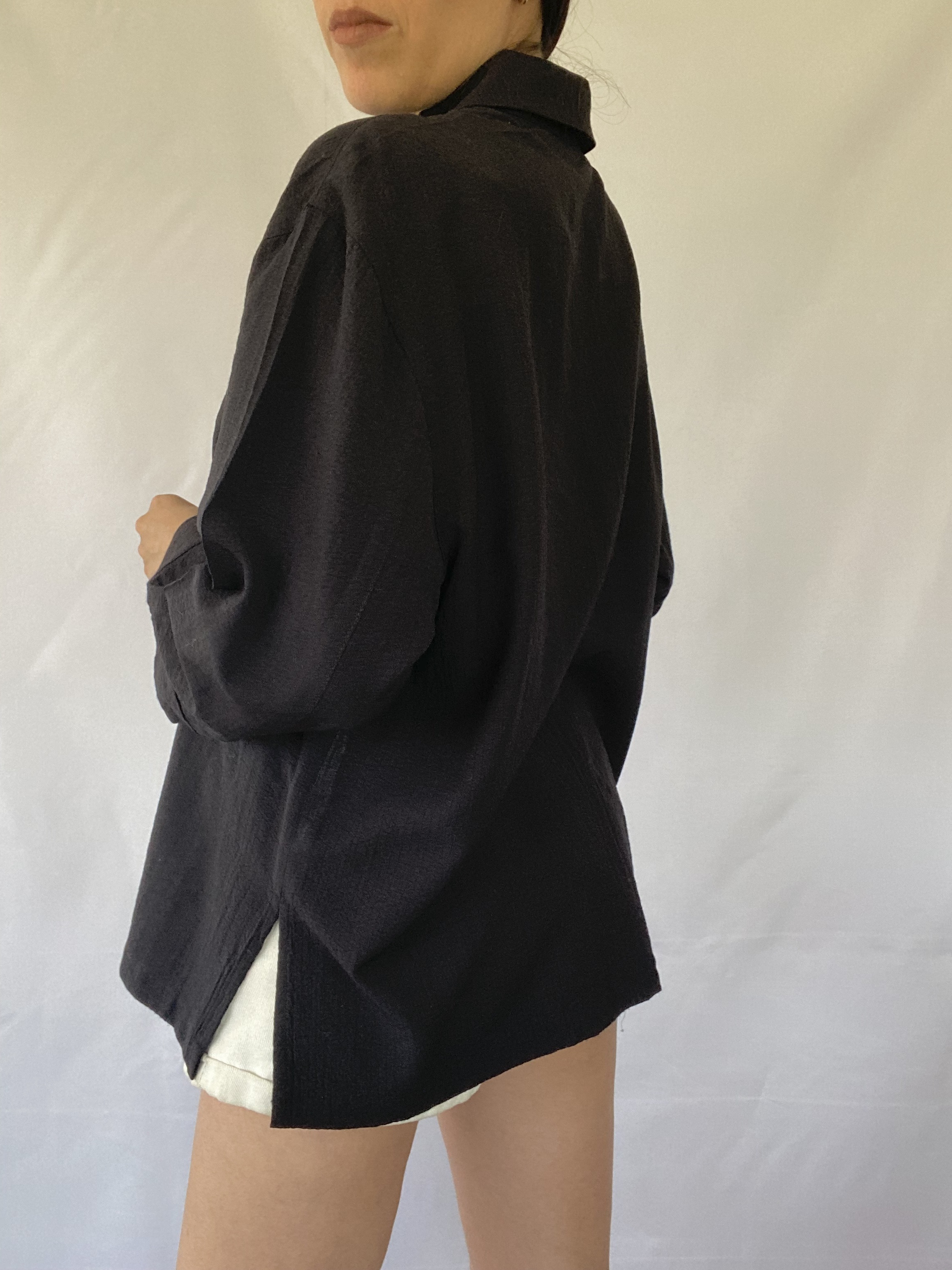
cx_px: 476
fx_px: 1100
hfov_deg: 46.8
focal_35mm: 30
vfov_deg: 60.0
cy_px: 635
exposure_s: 1/122
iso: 80
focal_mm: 2.71
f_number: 2.2
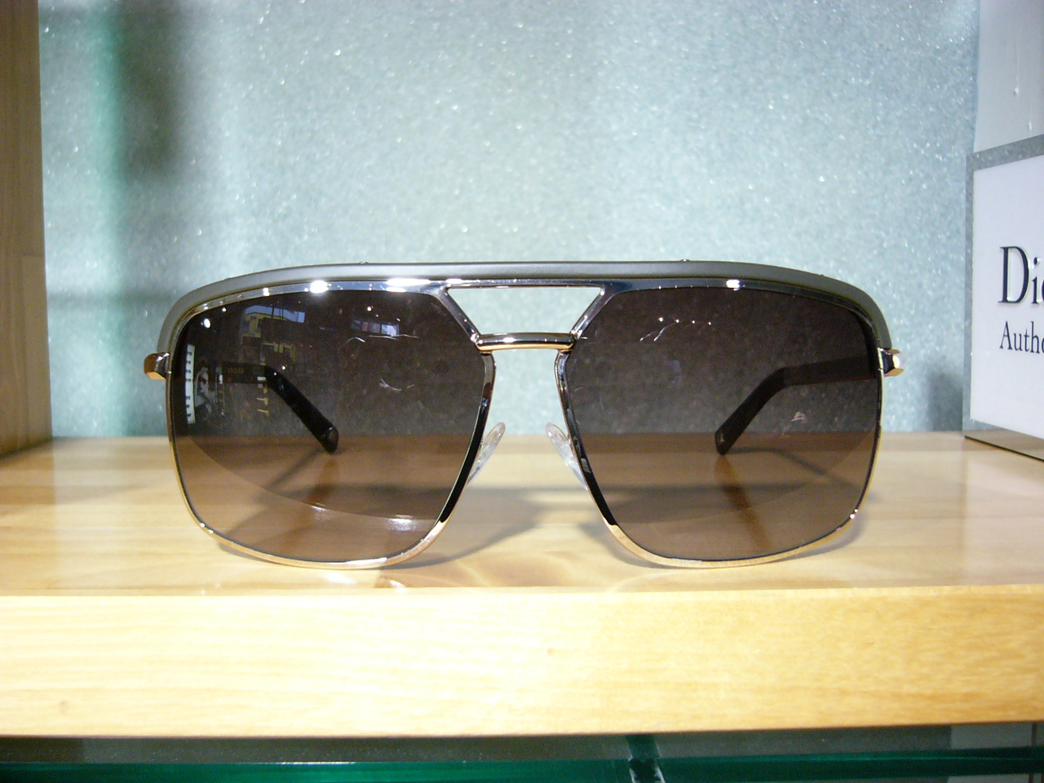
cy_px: 392
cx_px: 522
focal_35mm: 35
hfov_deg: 52.6
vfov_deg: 40.7
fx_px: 1056
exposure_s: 1/60
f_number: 2.8
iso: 200
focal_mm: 5.8
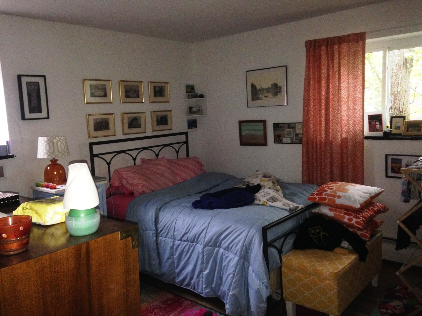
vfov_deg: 42.9
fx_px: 402
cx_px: 211
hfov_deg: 55.4
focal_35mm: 33
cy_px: 158
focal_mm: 4.12
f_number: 2.4
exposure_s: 1/16
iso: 320
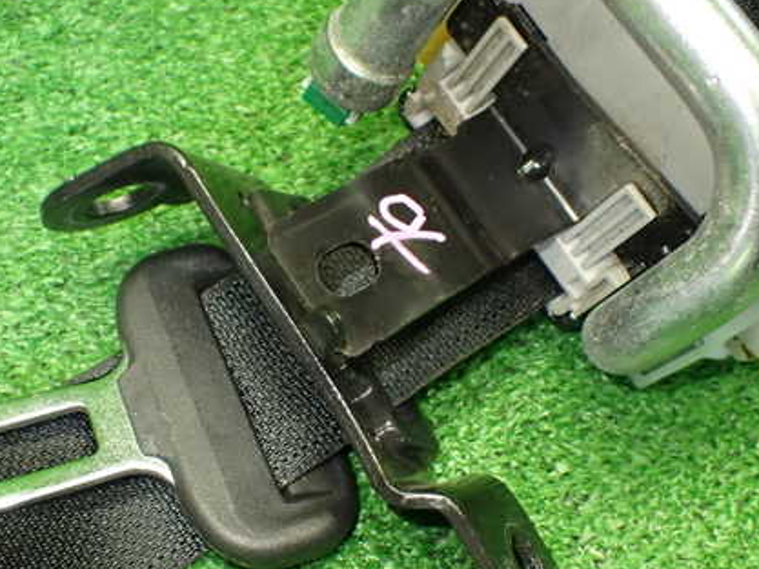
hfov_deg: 41.0
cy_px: 356
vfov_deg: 31.4
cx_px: 304
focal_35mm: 46
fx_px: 1009
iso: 800
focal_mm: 5.79
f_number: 2.4
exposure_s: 1/100
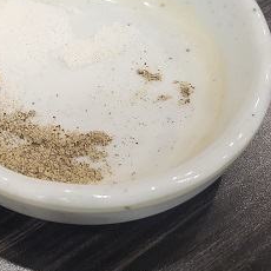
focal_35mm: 60
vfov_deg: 28.4
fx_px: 531
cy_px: 82
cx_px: 21
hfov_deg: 27.5
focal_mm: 4.25
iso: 320
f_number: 1.8
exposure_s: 1/120
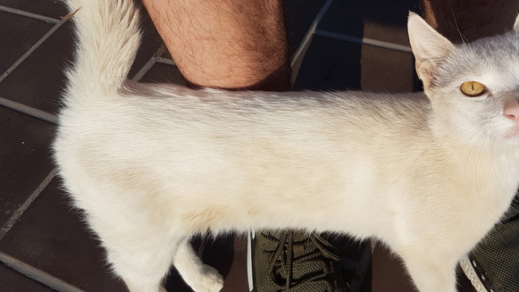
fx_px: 523
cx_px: 290
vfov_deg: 31.1
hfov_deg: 52.7
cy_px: 108
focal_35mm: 38
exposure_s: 1/3384
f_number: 1.7
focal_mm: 4.2
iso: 40
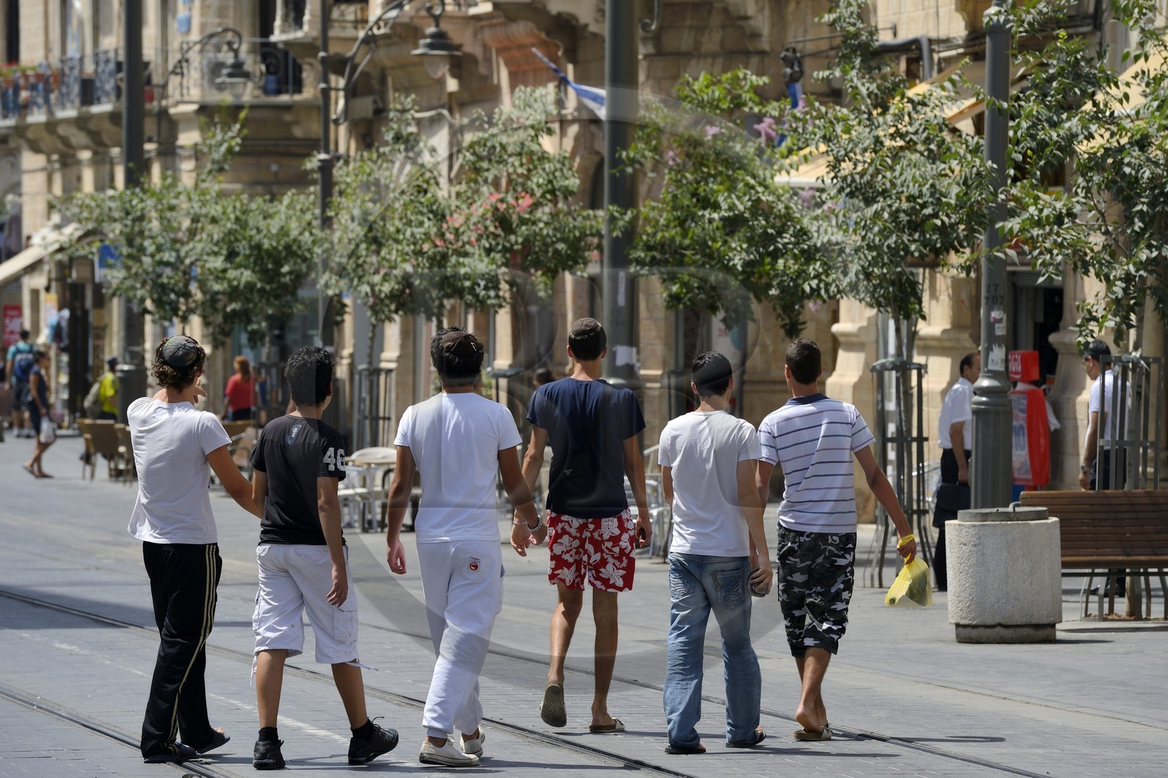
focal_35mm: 185
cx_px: 584
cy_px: 389
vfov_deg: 7.4
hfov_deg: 11.1
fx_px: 6001
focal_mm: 185
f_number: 7.1
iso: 100
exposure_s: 1/400
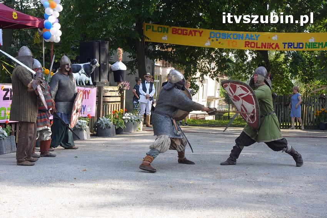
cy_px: 109
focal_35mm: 60
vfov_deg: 22.6
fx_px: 544
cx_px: 164
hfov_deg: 33.4
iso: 640
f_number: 8
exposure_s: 1/250
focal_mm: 40
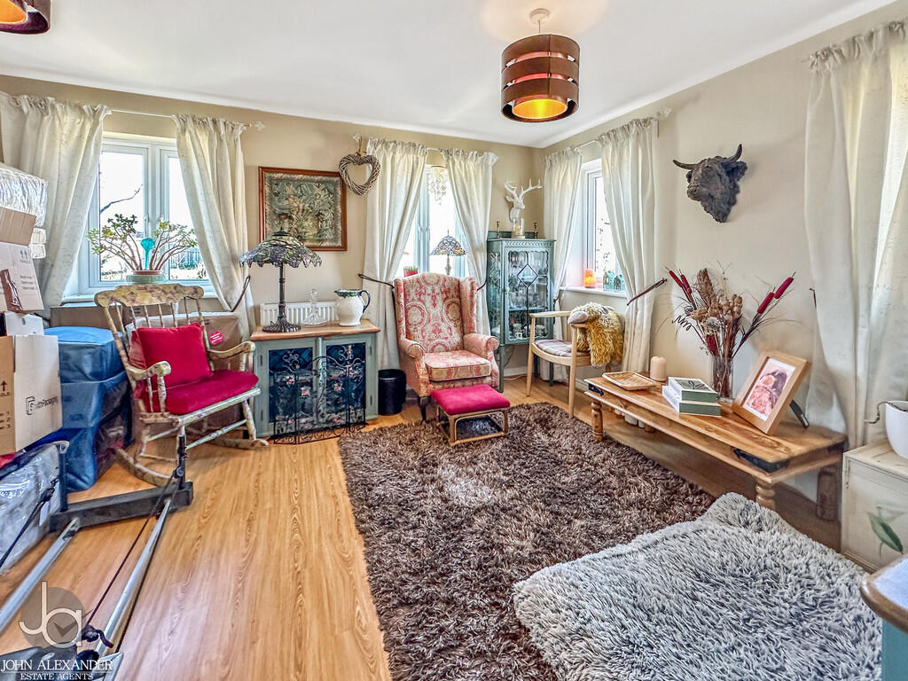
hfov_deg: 102.1
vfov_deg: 85.7
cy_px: 340
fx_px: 367
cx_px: 454
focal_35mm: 14
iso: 200
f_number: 2.2
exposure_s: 1/50
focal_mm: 2.22
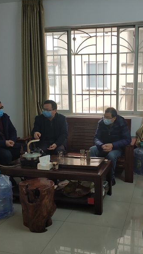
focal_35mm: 40
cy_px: 127
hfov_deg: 29.5
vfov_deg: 50.5
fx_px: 269
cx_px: 98
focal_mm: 3.82
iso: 330
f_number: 1.8
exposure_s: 1/25
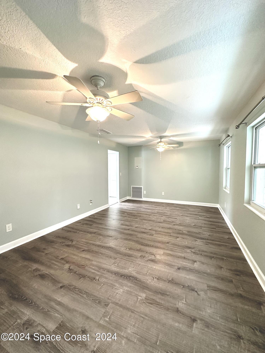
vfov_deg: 102.1
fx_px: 143
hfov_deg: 85.7
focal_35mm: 14
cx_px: 132
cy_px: 176
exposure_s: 1/60
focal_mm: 2.22
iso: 160
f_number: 2.2
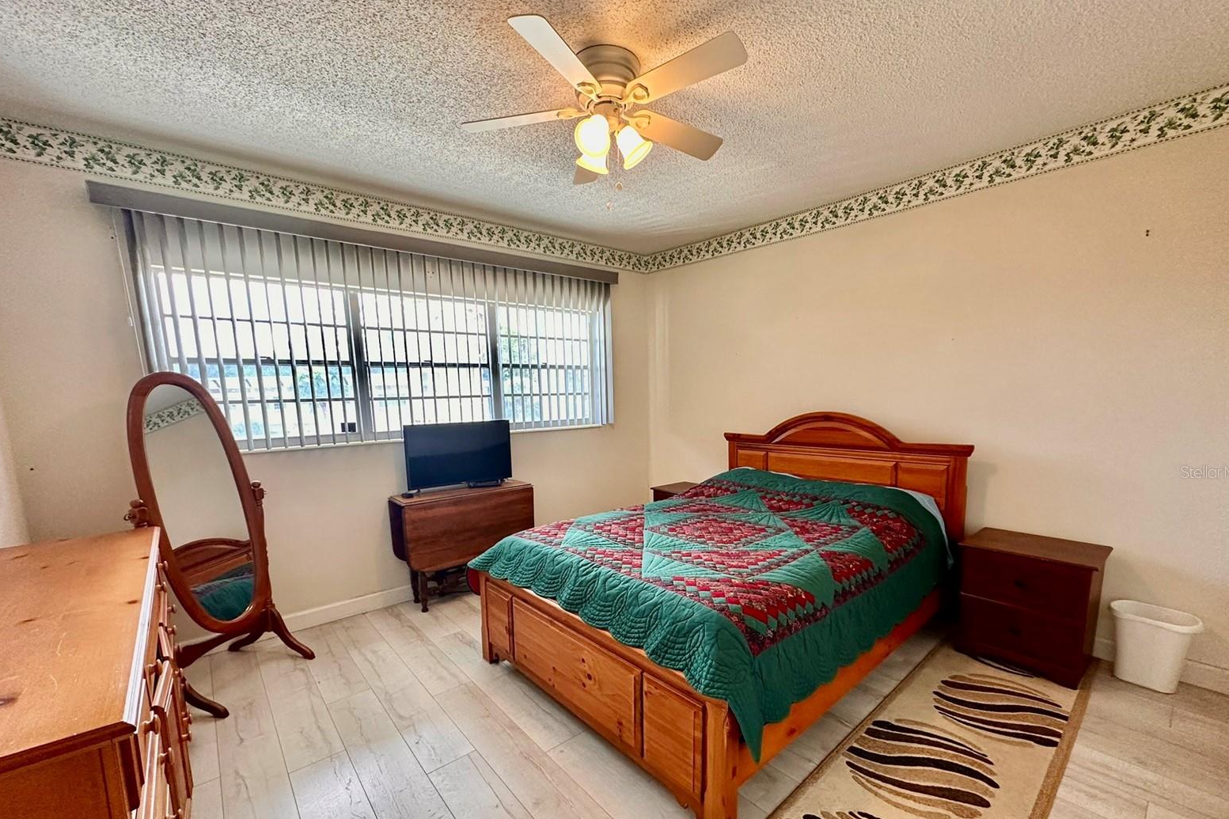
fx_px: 512
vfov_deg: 76.8
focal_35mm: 15
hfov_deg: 100.4
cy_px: 472
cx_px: 622
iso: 250
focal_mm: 2.22
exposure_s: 1/120
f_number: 2.2
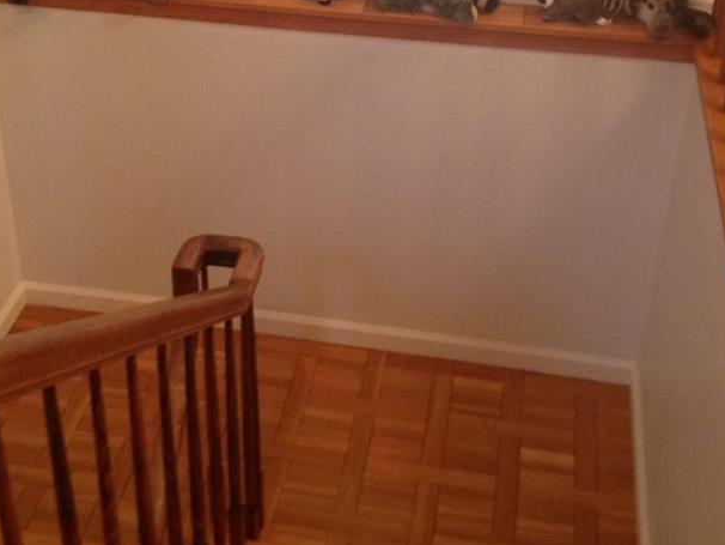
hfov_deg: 32.6
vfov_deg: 24.5
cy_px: 128
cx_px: 315
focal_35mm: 59
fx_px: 1236
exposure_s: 1/15
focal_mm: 4.28
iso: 200
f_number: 2.4
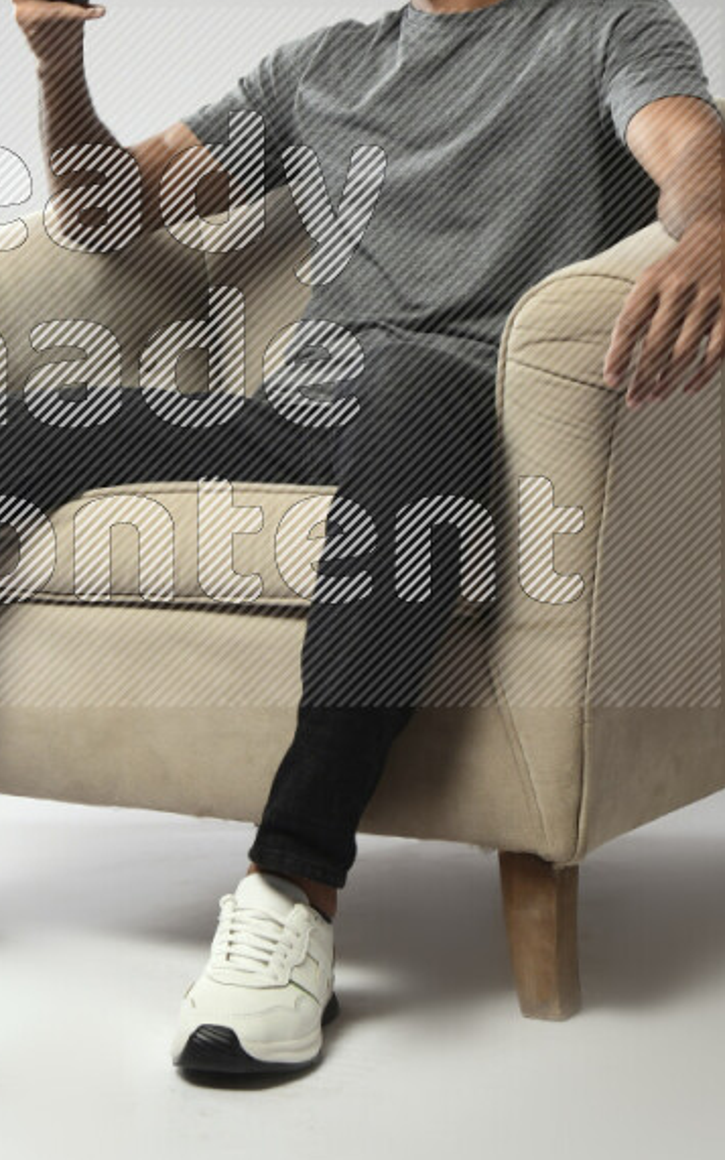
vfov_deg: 27.3
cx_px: 213
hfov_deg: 17.3
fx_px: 2370
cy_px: 358
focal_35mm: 75
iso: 400
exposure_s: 1/125
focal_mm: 35
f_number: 5.6
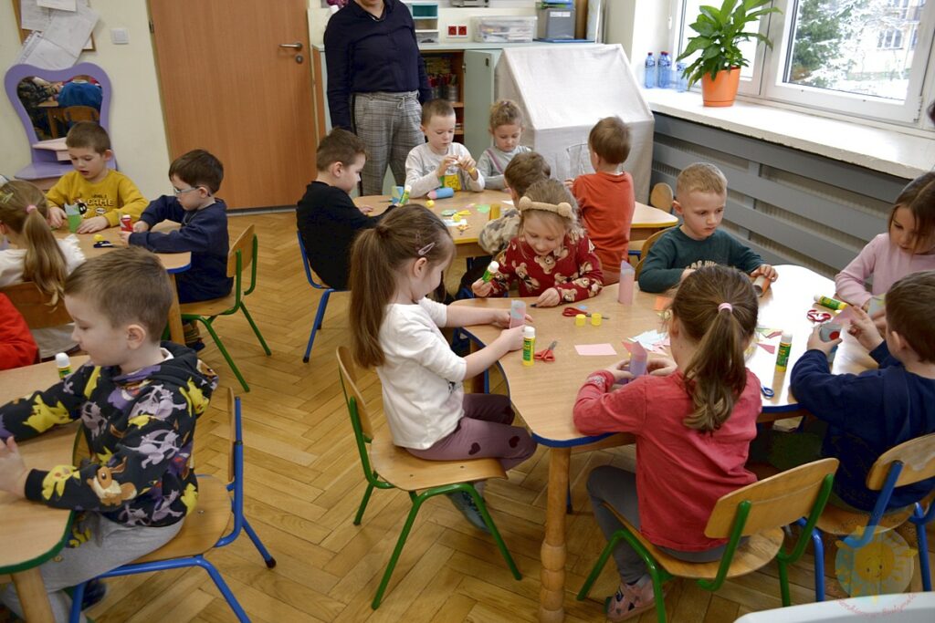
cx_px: 468
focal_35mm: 27
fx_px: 701
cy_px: 312
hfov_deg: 67.4
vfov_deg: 47.9
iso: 400
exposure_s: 1/50
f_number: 3.5
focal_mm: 18
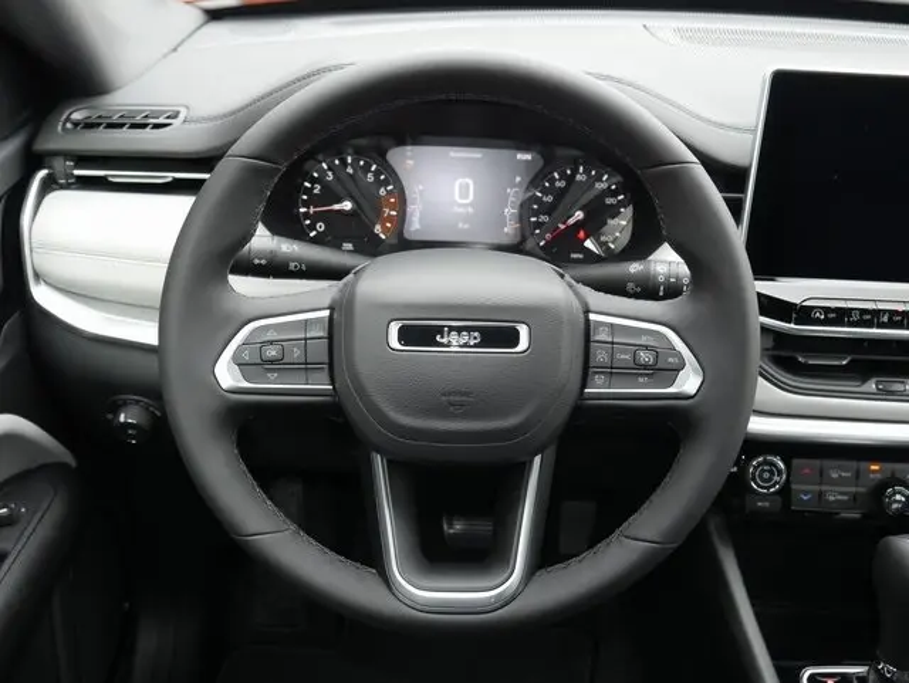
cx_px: 454
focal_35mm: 38
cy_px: 342
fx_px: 999
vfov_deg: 37.8
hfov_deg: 48.9
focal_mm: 19
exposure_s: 1/60
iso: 400
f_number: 5
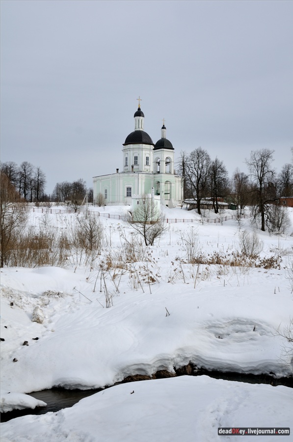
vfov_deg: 46.5
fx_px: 514
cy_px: 221
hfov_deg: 31.8
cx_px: 146
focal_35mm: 42
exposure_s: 1/500
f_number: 7.1
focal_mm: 28
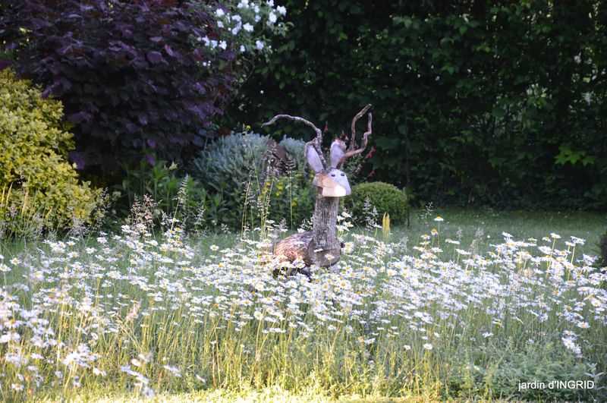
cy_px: 202
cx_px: 304
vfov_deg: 8.7
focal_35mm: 158
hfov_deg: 13.1
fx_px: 2652
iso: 800
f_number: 5.6
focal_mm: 105
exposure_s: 1/80
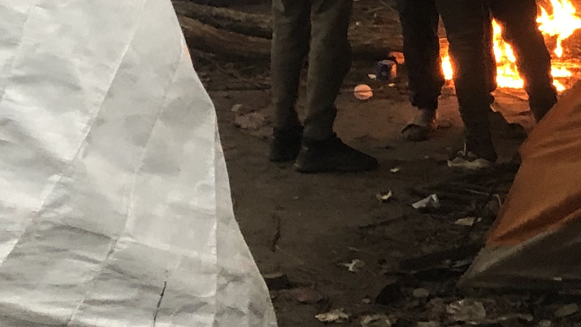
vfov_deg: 9.4
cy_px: -25
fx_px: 1972
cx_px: 377
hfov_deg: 16.7
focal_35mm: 128
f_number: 1.8
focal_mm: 3.99
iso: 80
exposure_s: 1/15
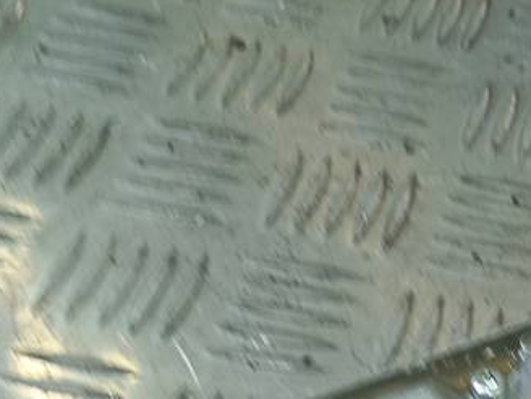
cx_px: 614
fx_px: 1196
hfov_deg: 23.2
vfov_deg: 17.6
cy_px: 529
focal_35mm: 78
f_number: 1.8
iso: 50
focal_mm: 4.6
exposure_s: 1/50
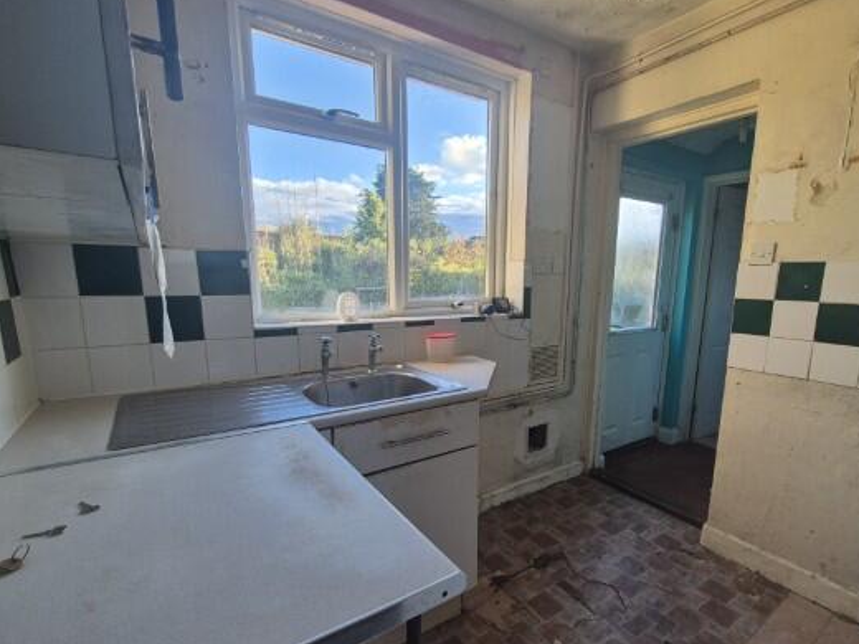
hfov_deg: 94.2
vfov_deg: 77.8
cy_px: 358
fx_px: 397
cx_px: 474
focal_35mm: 16
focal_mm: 2.2
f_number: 2.2
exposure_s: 1/100
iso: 64
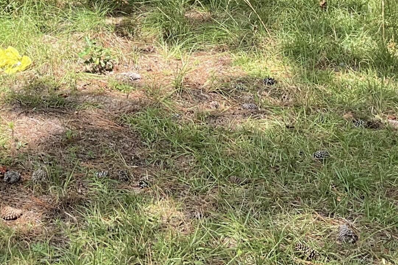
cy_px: -116
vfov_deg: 15.2
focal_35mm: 84
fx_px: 929
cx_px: 69
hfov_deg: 23.8
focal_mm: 3
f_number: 1.8
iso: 16
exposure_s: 1/457
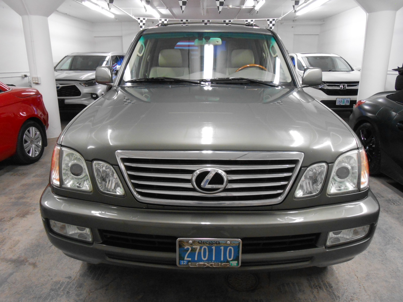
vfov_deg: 53.1
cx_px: 202
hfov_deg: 67.3
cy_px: 151
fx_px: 303
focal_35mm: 26
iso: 400
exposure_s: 1/20
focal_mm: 4.6
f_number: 3.5
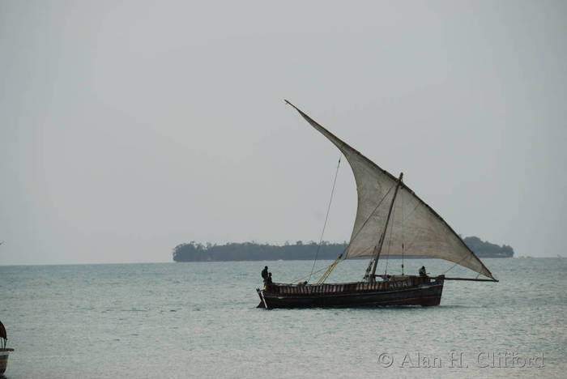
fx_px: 4729
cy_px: 190
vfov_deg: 4.6
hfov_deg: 6.9
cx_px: 284
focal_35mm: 300
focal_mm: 200
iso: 100
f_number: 7.1
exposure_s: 1/250
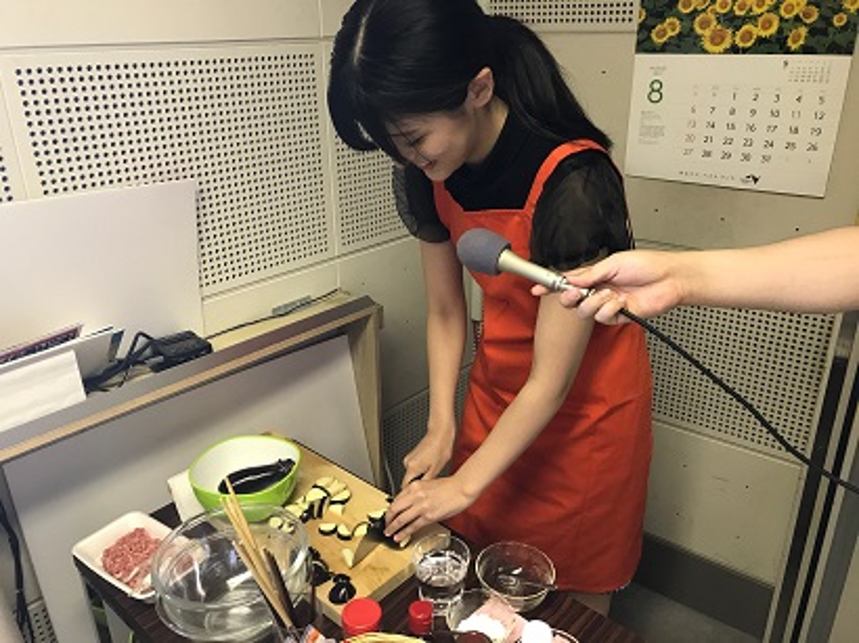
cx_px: 430
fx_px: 694
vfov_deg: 49.7
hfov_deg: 63.5
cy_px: 322
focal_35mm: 28
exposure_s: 1/17
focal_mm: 3.99
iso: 40
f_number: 1.8
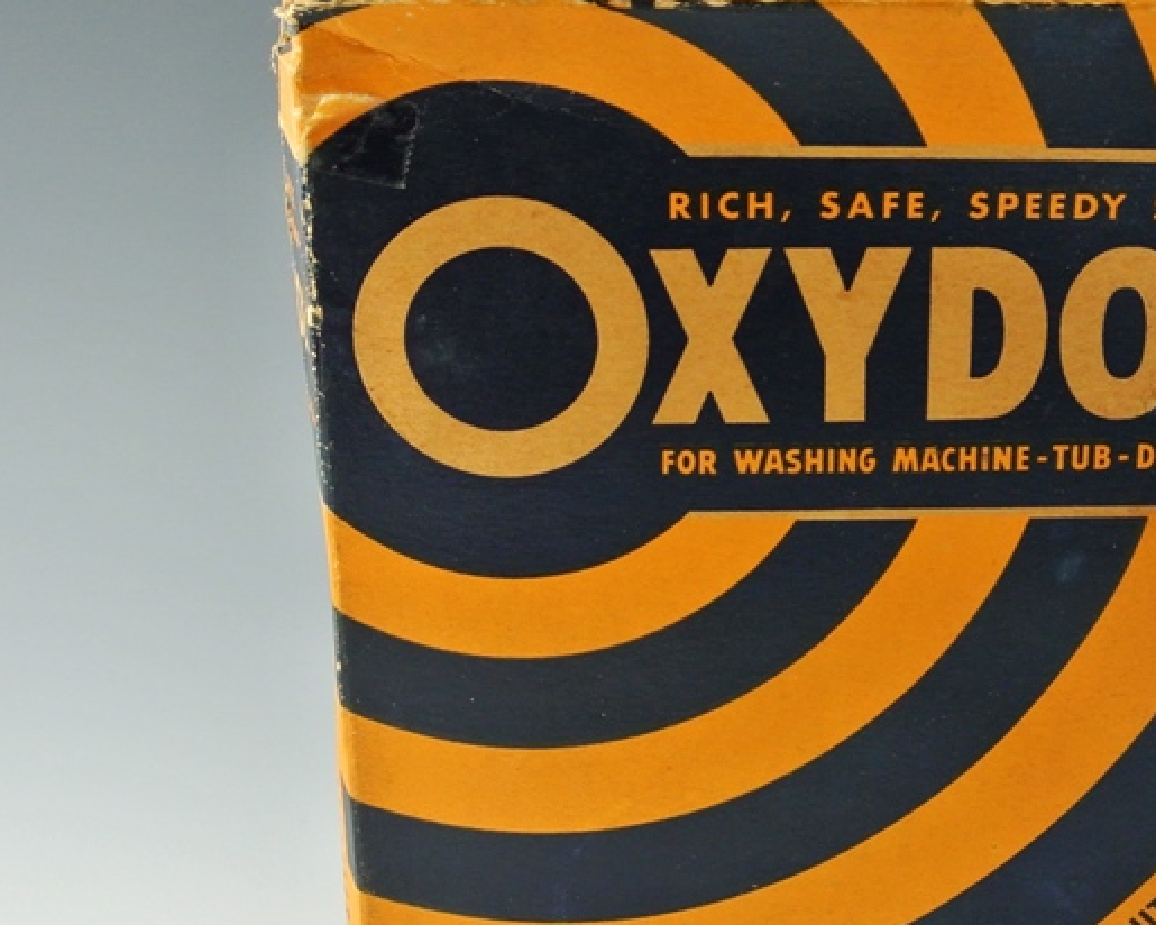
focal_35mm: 73
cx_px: 792
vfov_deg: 20.9
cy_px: 567
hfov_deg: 25.9
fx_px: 2498
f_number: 4.2
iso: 560
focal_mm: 15.1
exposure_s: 1/60
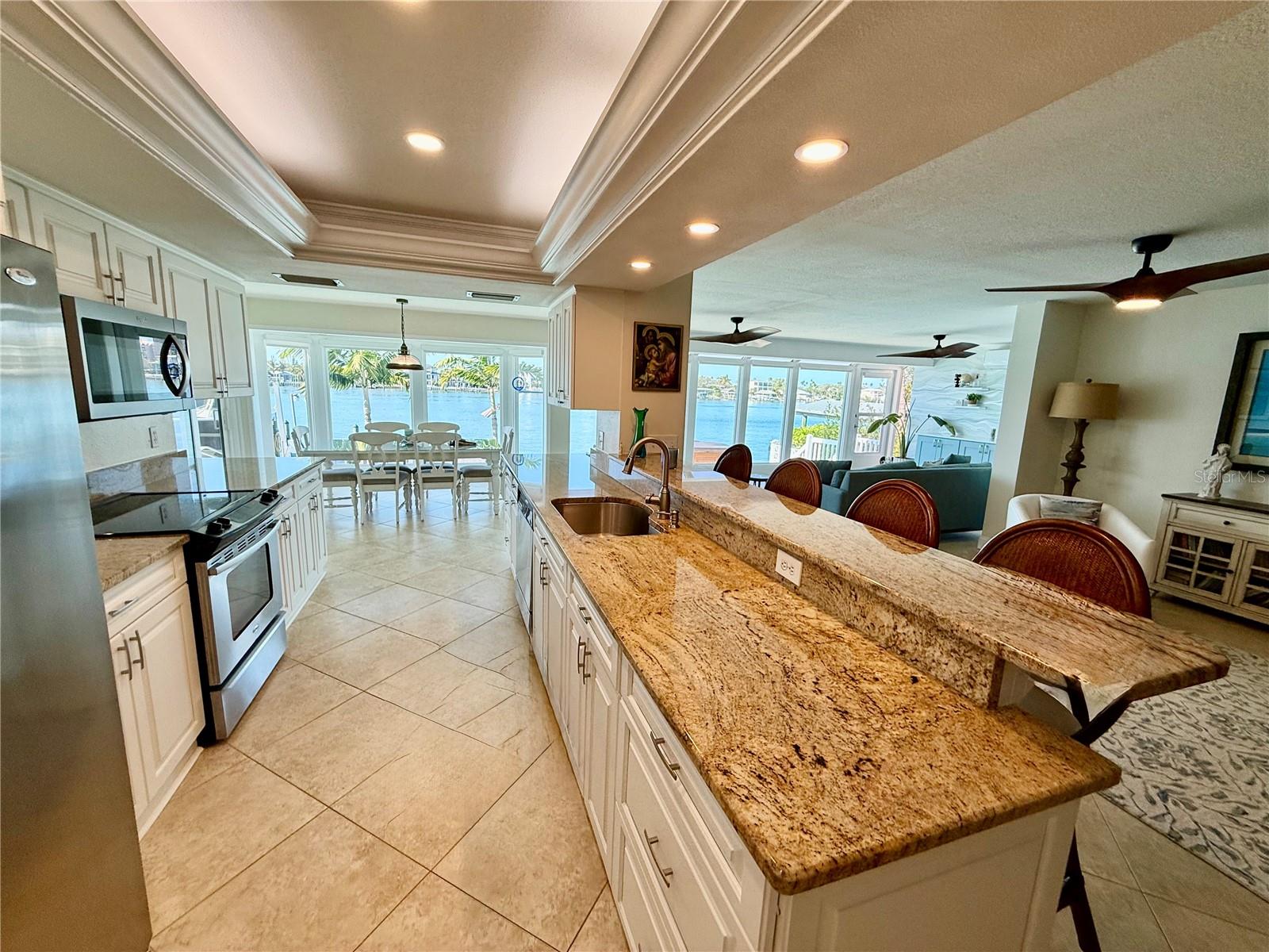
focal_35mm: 14
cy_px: 476
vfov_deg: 85.7
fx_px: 513
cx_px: 634
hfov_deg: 102.1
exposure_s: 1/244
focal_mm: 2.22
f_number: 2.2
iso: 64
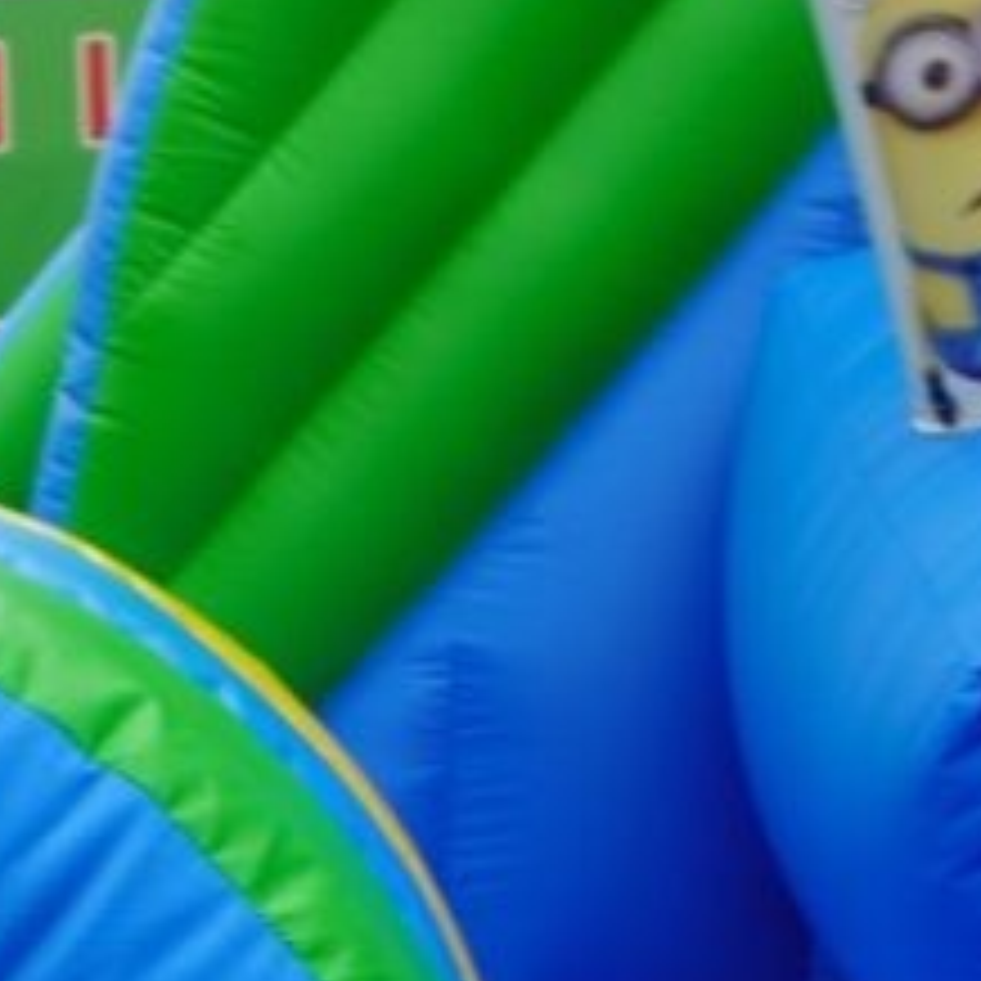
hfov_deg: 17.7
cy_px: 1402
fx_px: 3078
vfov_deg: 16.7
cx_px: 4
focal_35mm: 96
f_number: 4.5
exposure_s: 1/80
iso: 100
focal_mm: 16
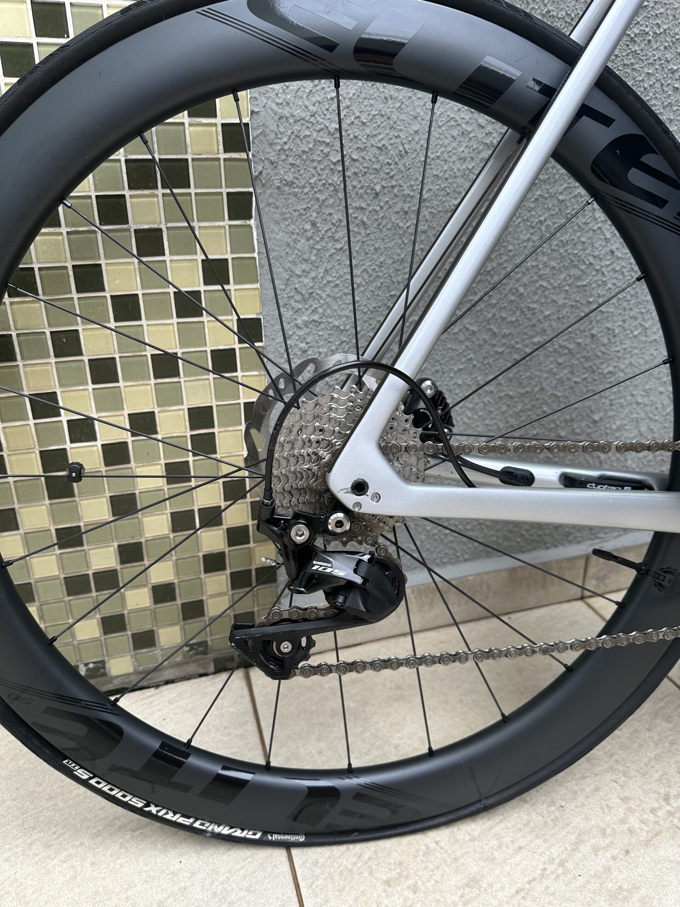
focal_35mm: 24
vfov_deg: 71.6
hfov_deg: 56.8
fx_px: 629
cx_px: 340
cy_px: 454
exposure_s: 1/417
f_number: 1.78
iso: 80
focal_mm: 6.86
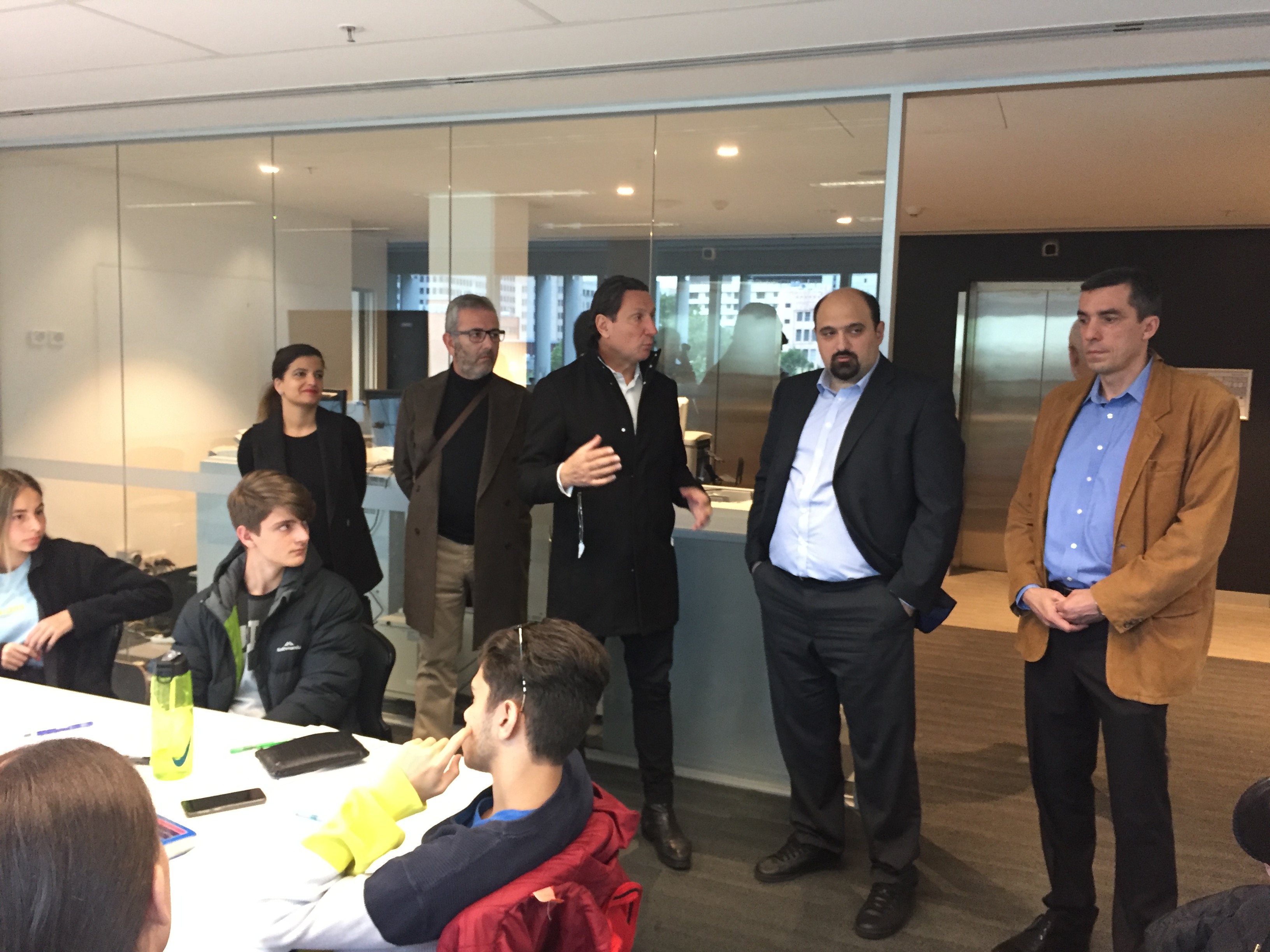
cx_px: 635
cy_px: 476
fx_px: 1064
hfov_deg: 61.7
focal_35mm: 29
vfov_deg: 48.2
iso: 250
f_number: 2.2
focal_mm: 4.15
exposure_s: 1/33
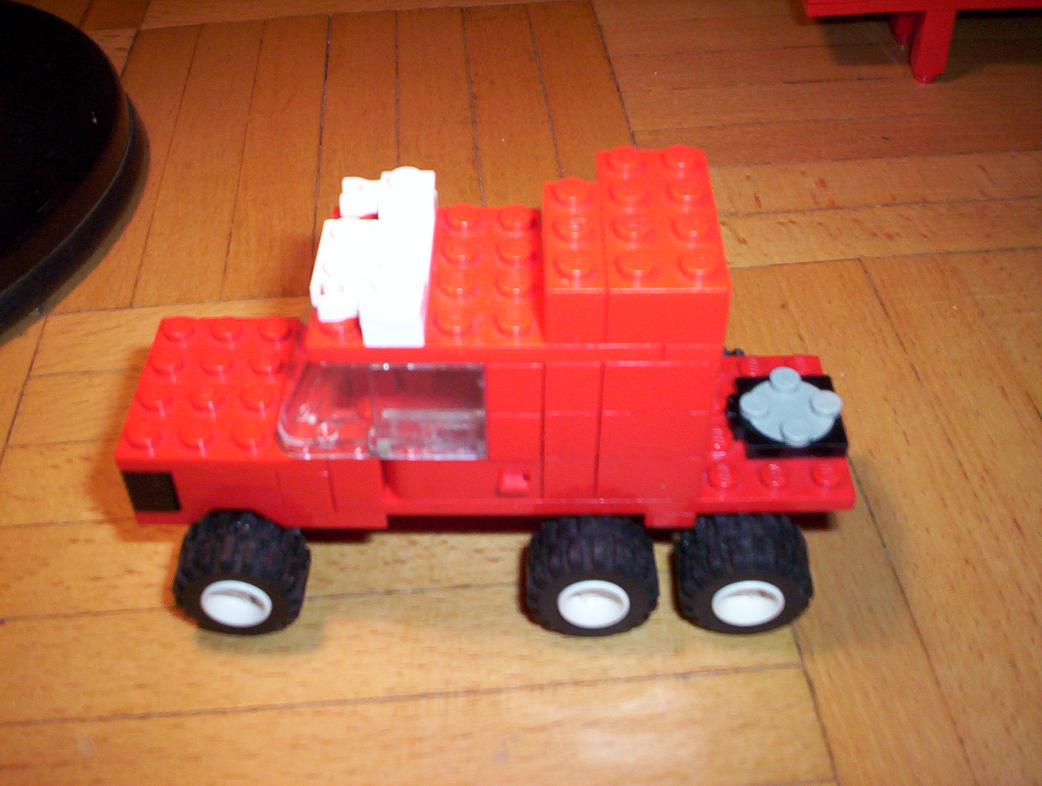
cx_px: 521
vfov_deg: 37.9
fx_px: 1147
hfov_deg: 48.9
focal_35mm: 38
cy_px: 393
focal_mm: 4.99
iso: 140
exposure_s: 1/60
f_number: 4.5
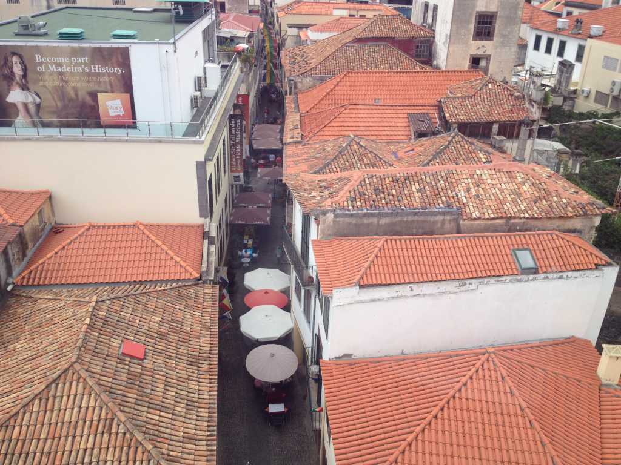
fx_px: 628
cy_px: 232
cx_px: 310
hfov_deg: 52.6
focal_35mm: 35
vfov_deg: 40.7
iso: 64
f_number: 2.4
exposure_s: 1/421
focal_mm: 4.28
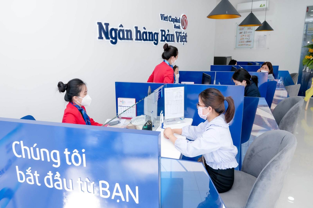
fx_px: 230
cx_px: 156
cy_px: 104
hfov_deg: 68.4
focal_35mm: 26
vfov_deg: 48.7
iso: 500
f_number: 6.3
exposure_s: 1/200
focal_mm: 26.5
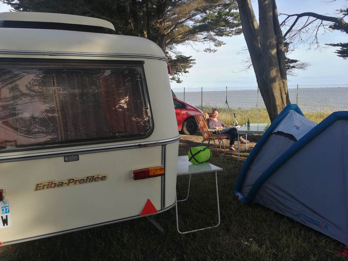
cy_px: 130
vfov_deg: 51.4
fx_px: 271
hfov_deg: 65.3
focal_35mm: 27
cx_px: 174
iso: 50
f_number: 2.2
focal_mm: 3.95
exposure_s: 1/489
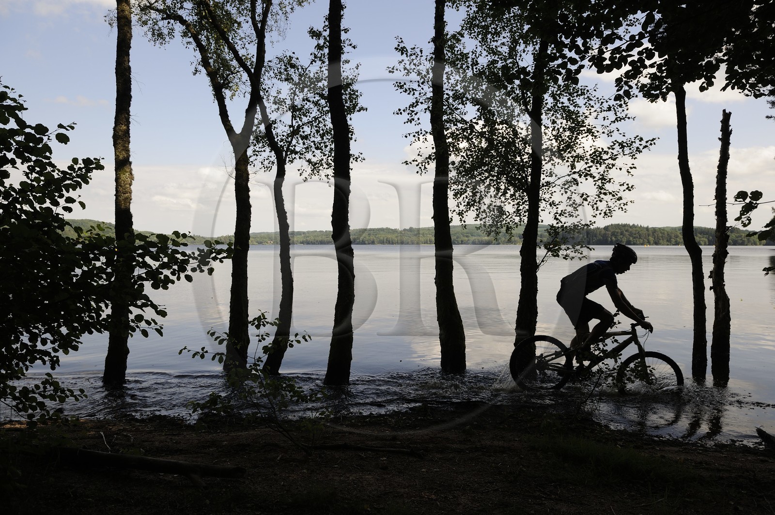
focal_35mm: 24
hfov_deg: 73.8
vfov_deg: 53.1
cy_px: 258
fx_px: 516
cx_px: 388
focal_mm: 24
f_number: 7.1
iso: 200
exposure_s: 1/400
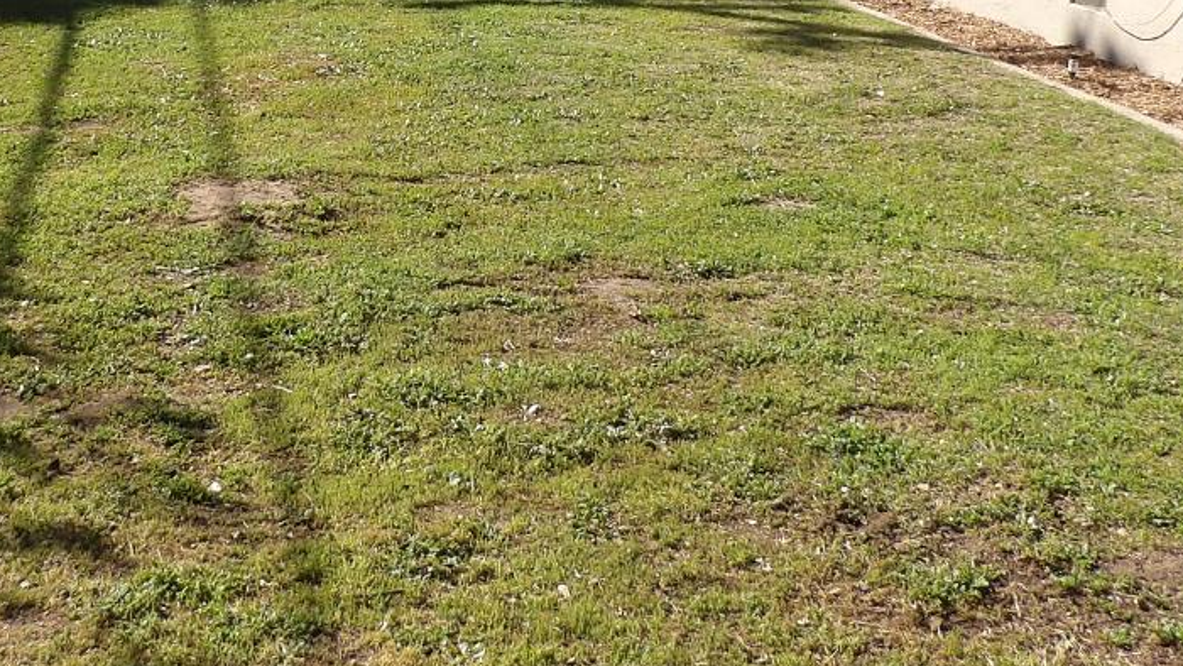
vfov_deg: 20.5
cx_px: 446
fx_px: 1757
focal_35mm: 56
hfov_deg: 37.0
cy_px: -52
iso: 100
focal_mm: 4.3
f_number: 3.2
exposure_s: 1/835
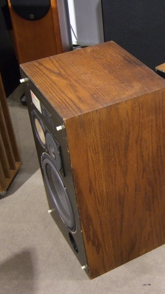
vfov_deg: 37.2
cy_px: 147
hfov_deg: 20.8
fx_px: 436
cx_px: 161
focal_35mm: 56
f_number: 2.8
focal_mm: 7.9
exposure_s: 1/13
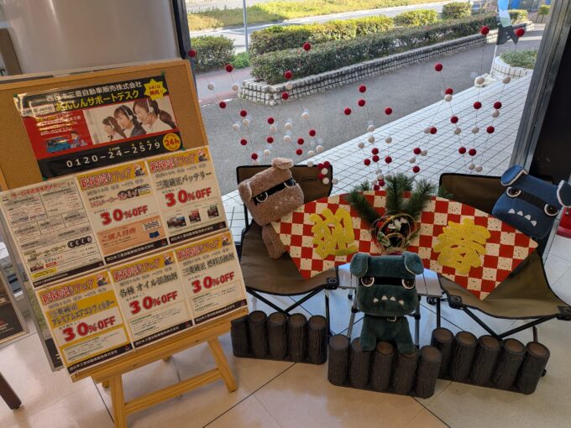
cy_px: 214
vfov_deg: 56.8
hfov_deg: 71.6
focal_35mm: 24
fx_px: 396
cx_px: 286
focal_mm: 4.53
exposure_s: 1/263
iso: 28
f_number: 1.7
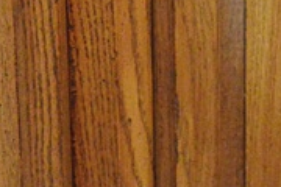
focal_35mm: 150
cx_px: 181
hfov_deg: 13.7
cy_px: -278
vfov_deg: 8.3
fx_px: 1171
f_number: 3.5
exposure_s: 1/60
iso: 3200
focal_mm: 18
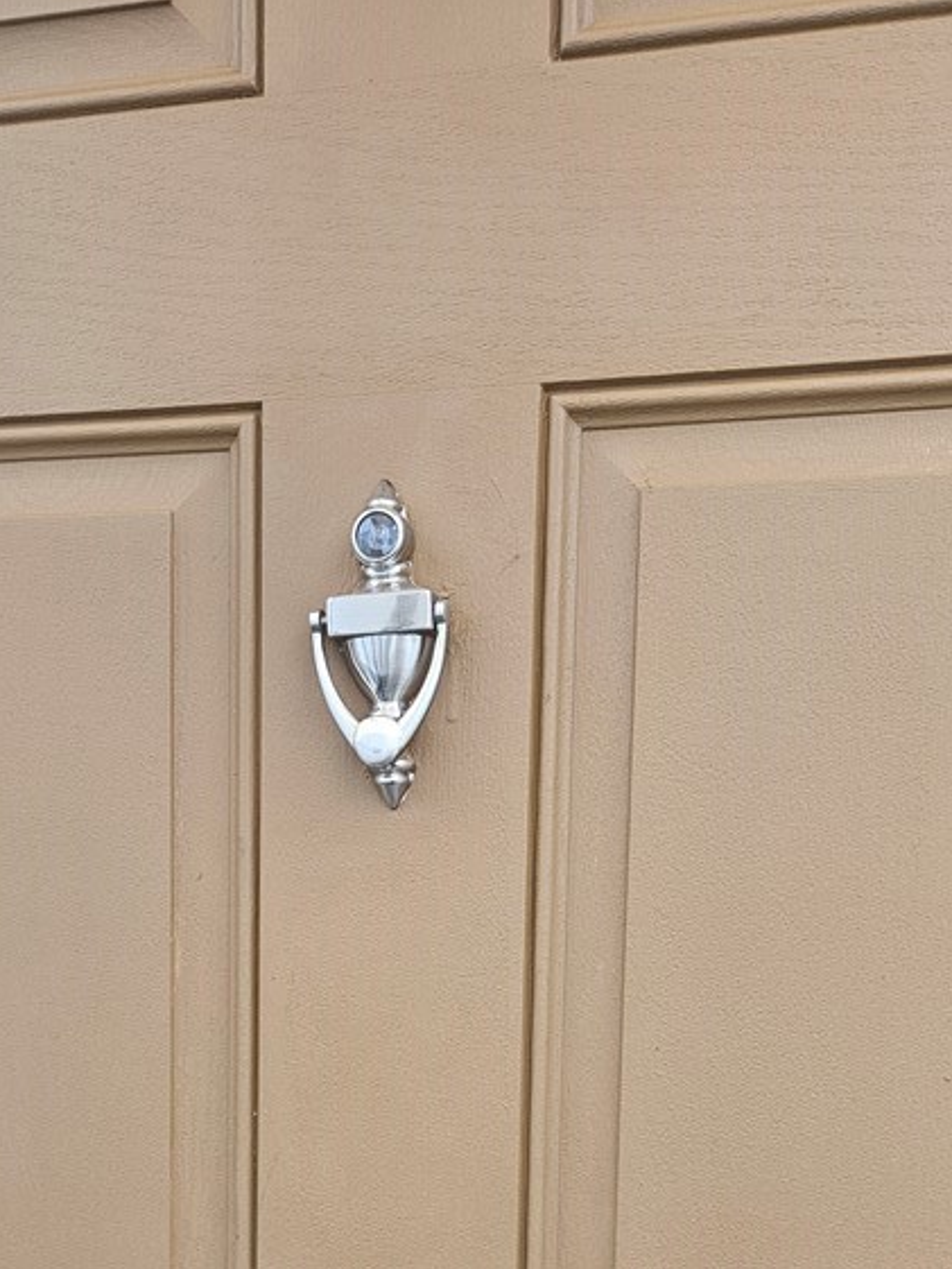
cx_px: 414
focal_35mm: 42
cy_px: 1038
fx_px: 1540
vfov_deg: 42.5
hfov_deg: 34.3
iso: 100
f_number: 1.8
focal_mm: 5.4
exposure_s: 1/207
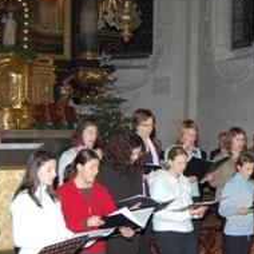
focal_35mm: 78
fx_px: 648
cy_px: 136
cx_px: 247
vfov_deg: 22.2
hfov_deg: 21.5
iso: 200
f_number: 4
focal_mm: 26
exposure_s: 1/60
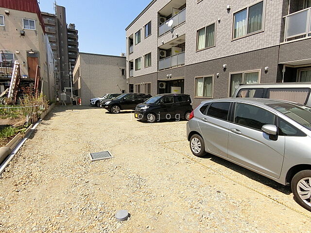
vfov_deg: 68.7
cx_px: 156
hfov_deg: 84.7
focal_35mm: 19
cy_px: 116
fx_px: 171
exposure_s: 1/1000
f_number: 6.9
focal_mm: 4.06
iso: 400
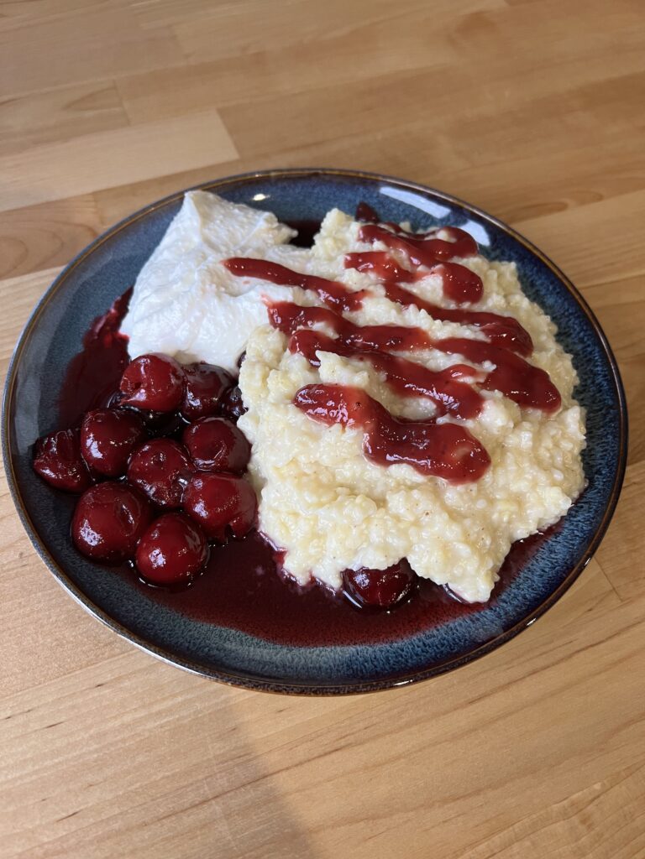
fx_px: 646
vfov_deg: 67.3
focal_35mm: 26
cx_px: 322
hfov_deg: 53.1
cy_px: 430
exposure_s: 1/64
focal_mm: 5.7
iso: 125
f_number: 1.5
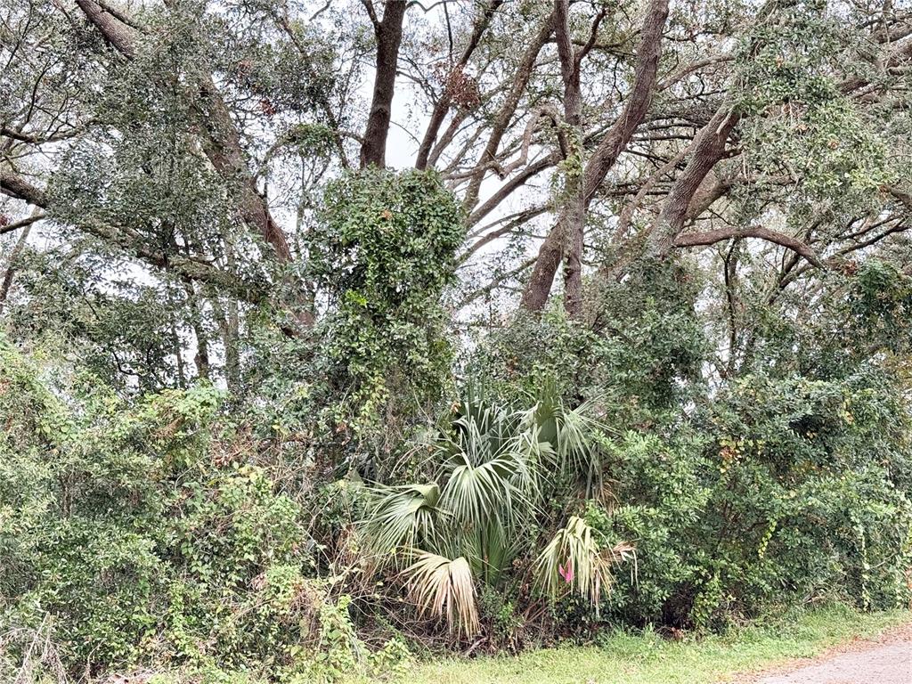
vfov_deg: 30.3
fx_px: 1265
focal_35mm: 48
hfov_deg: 39.7
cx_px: 456
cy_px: 342
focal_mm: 6.76
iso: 100
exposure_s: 1/272
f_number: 1.78
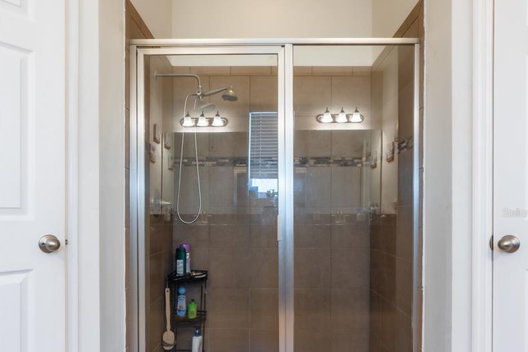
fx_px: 367
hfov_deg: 71.5
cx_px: 274
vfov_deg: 50.9
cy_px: 212
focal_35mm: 25
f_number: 11
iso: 100
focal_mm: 16
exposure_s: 1/4
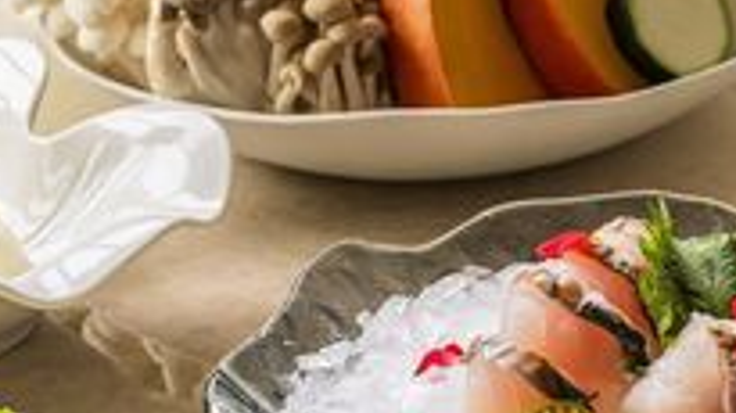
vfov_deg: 3.6
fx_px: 6573
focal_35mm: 337
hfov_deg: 6.4
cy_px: 388
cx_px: 876
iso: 400
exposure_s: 1/5
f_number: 10
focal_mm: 110
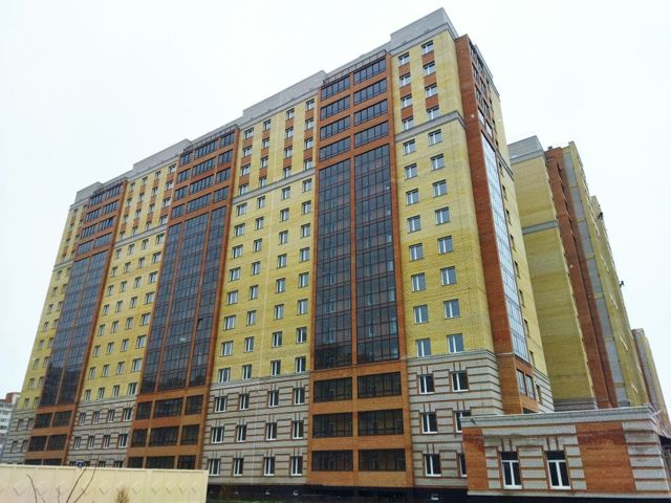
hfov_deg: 65.3
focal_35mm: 27
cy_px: 252
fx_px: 523
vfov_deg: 51.4
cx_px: 336
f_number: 1.79
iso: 100
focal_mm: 4.71
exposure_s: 1/360
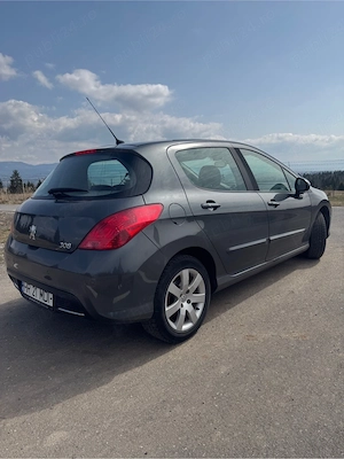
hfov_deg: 56.8
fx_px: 318
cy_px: 230
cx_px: 172
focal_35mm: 24
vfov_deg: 71.6
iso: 80
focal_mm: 6.76
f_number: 1.78
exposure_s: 1/7937
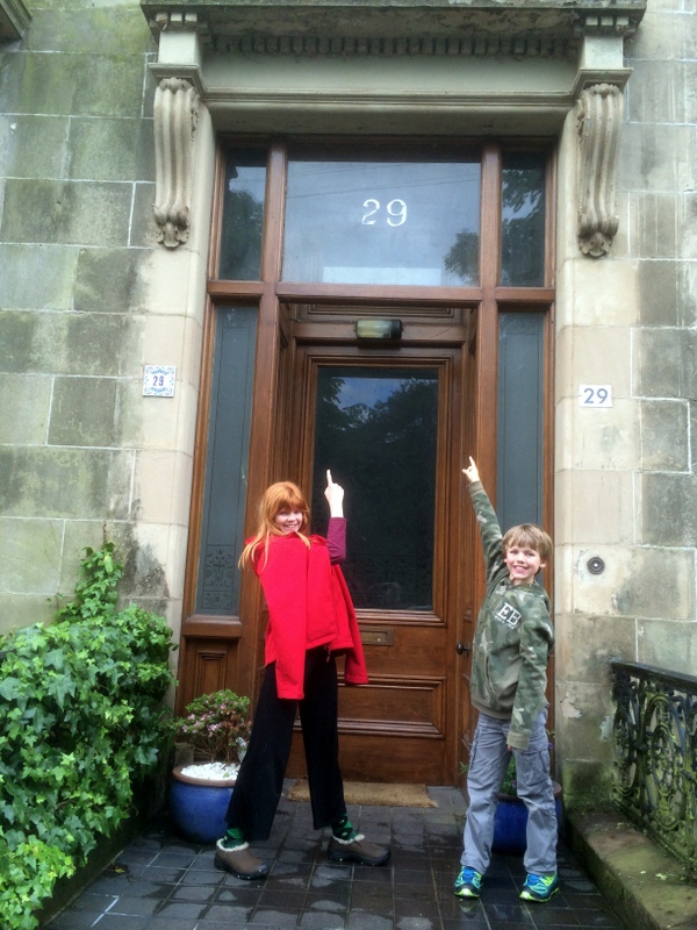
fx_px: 805
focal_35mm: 30
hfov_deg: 46.8
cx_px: 348
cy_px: 465
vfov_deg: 60.0
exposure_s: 1/120
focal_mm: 4.12
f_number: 2.2
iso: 64
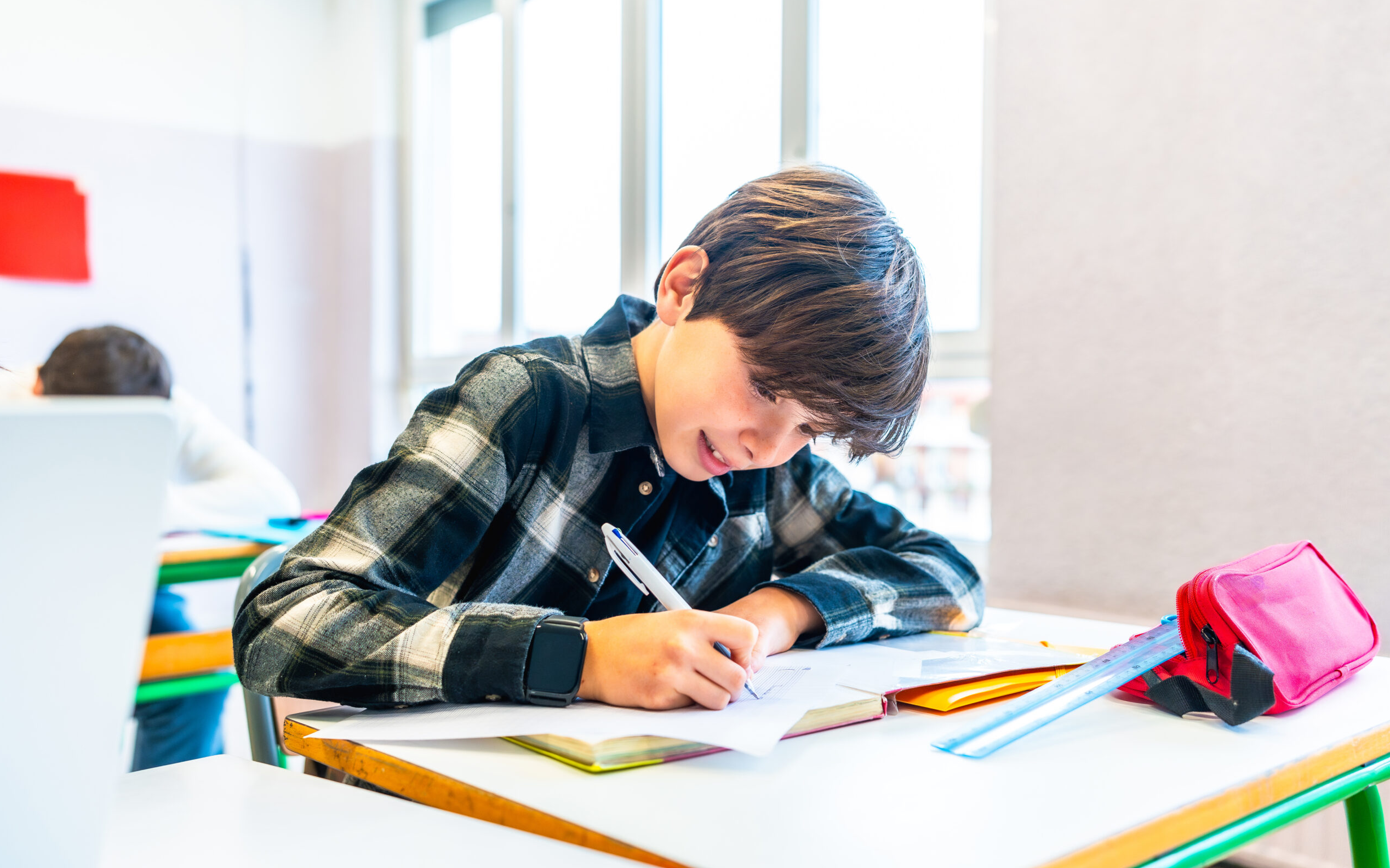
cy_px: 442
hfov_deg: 54.0
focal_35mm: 36
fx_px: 1364
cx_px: 699
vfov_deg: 35.3
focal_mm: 35
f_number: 2.8
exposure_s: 1/250
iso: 1000
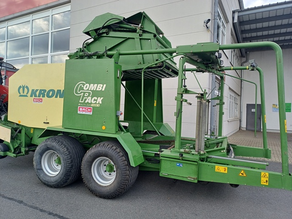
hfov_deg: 69.4
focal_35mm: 25
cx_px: 146
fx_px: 211
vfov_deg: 54.9
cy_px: 110
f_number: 1.8
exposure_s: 1/314
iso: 50
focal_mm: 4.65
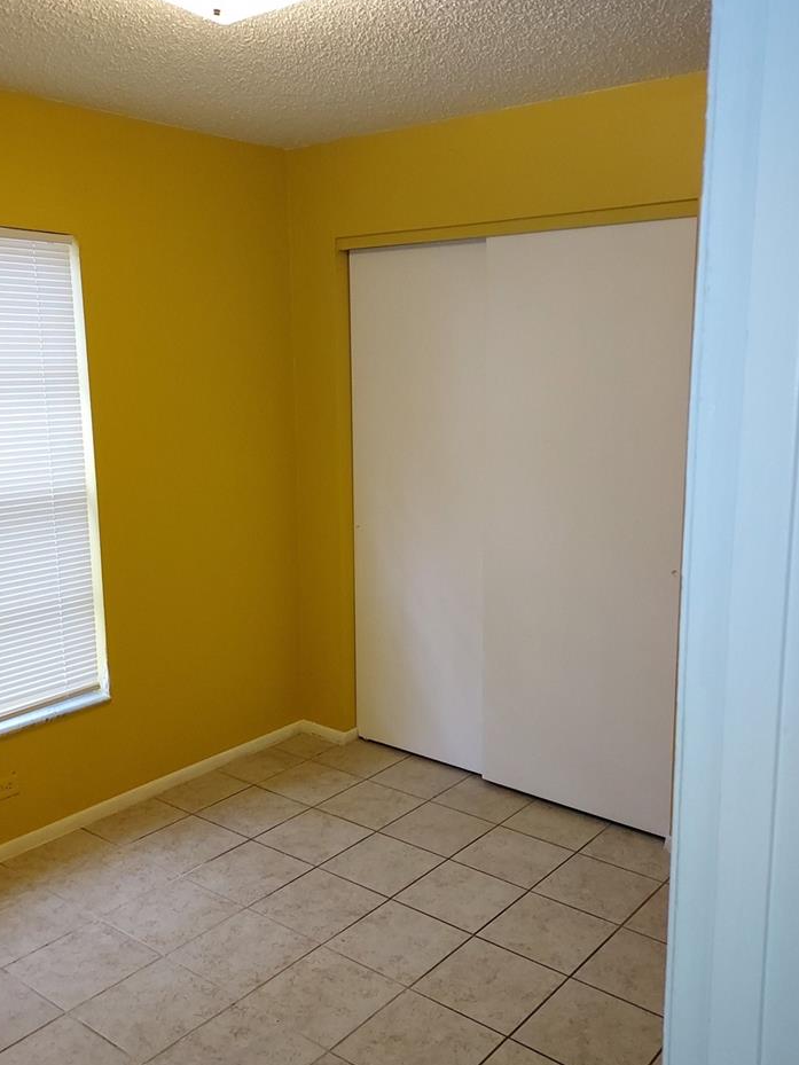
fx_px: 954
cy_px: 550
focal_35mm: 31
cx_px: 378
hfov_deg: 45.4
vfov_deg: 58.3
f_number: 1.8
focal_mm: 4.6
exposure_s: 1/60
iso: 250
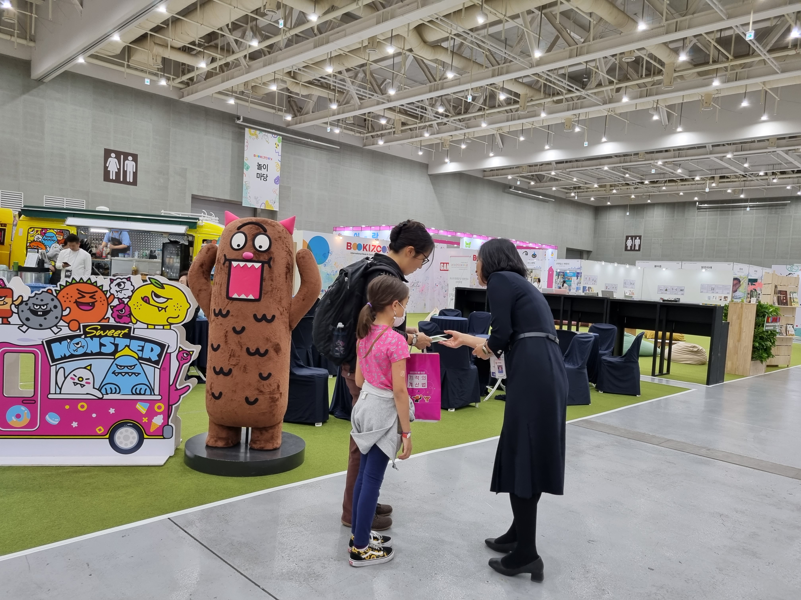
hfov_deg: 67.3
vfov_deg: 53.1
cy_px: 300
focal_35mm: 26
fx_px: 602
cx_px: 400
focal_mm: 5.4
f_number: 1.8
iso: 160
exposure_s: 1/120
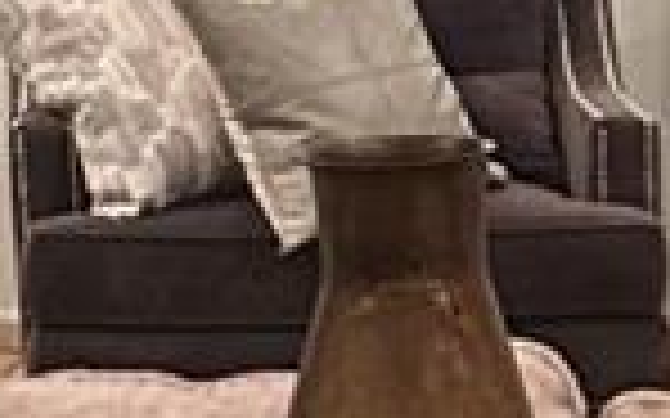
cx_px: 906
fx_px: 4673
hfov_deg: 8.1
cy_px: 593
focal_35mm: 256
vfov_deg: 5.1
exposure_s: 1/60
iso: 400
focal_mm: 6.86
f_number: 1.78
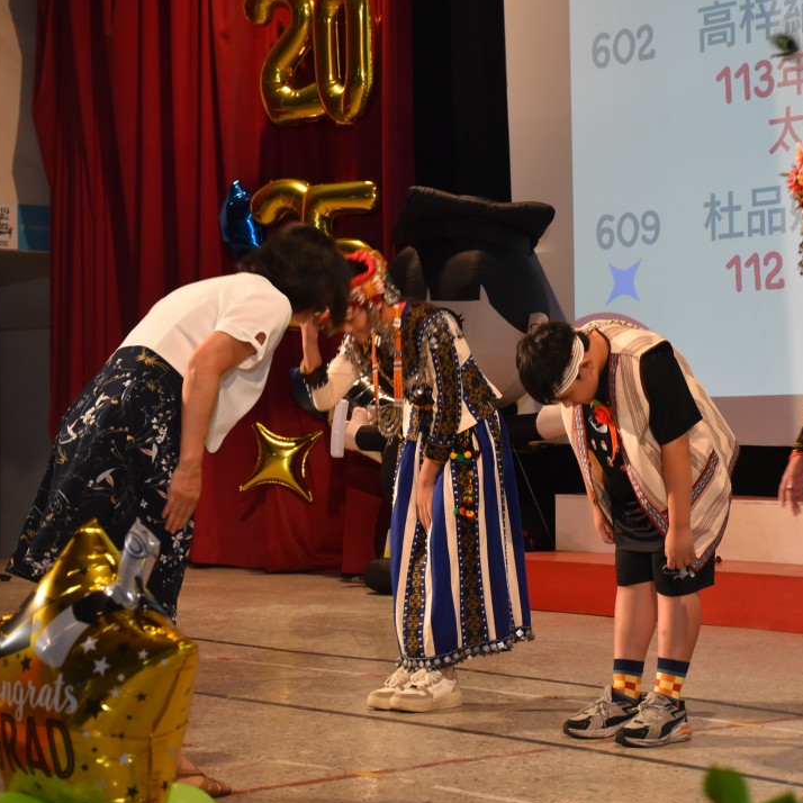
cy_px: 402
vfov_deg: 21.4
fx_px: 2126
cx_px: 590
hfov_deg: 21.2
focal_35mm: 81
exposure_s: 1/60
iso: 1100
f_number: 4.5
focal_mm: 42
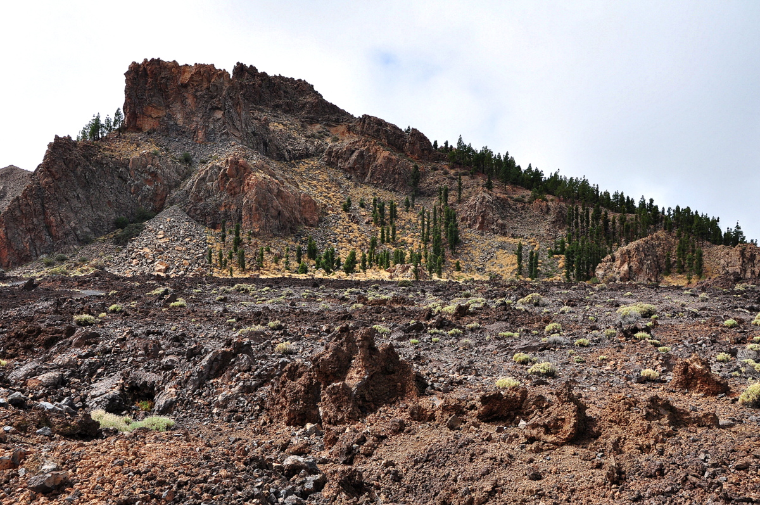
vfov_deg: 35.4
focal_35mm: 38
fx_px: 791
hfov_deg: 51.3
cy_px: 252
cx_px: 380
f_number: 11
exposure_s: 1/500
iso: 400
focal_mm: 25
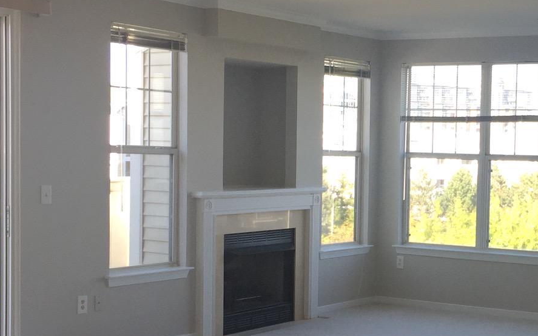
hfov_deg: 28.0
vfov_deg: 18.3
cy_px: 237
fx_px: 1041
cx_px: 469
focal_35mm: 71
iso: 32
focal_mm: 4.15
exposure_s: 1/120
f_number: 2.2
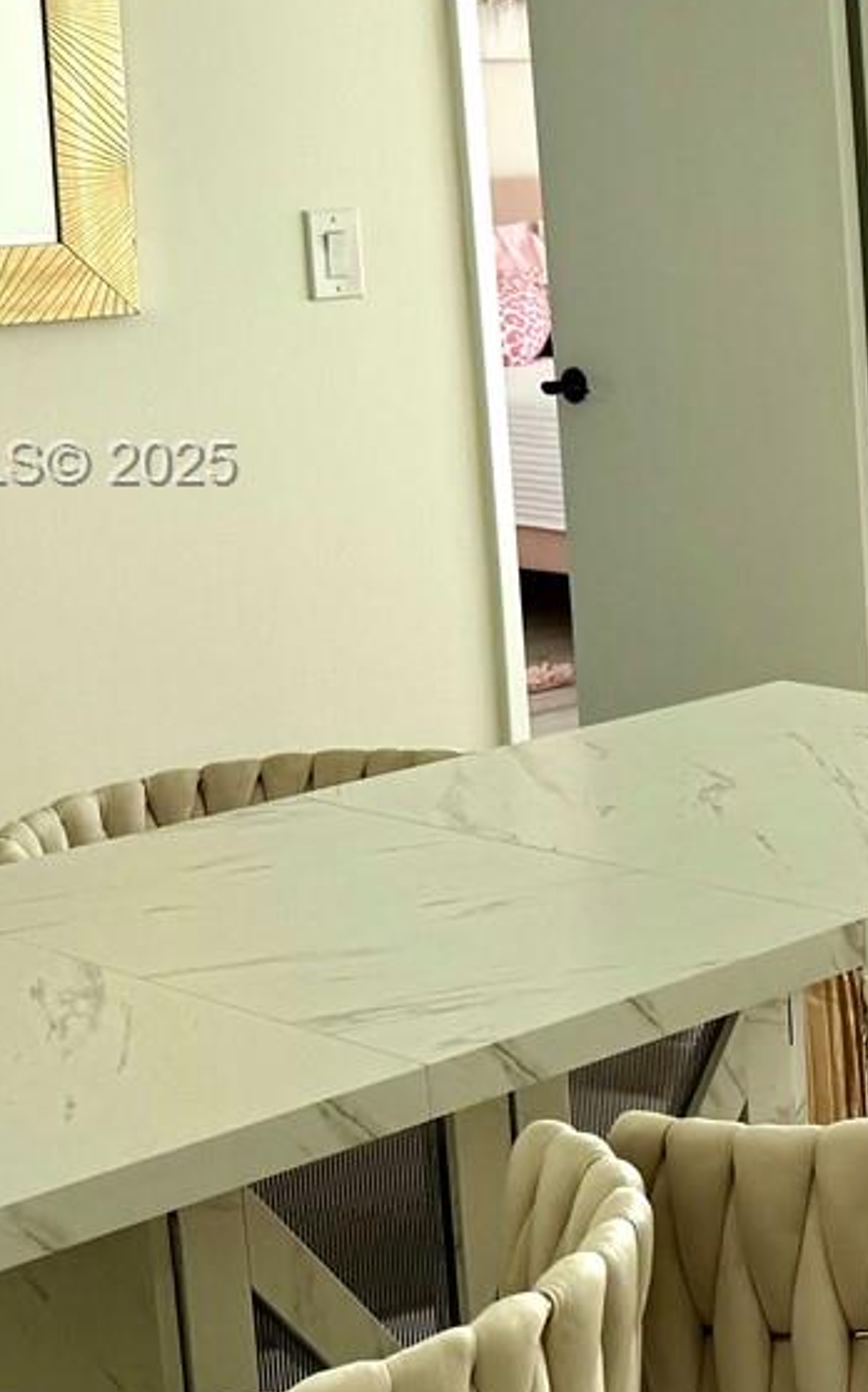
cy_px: 466
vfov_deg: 28.1
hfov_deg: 15.8
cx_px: 1454
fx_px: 2767
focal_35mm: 73
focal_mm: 6.76
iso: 80
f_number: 1.78
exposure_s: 1/1524
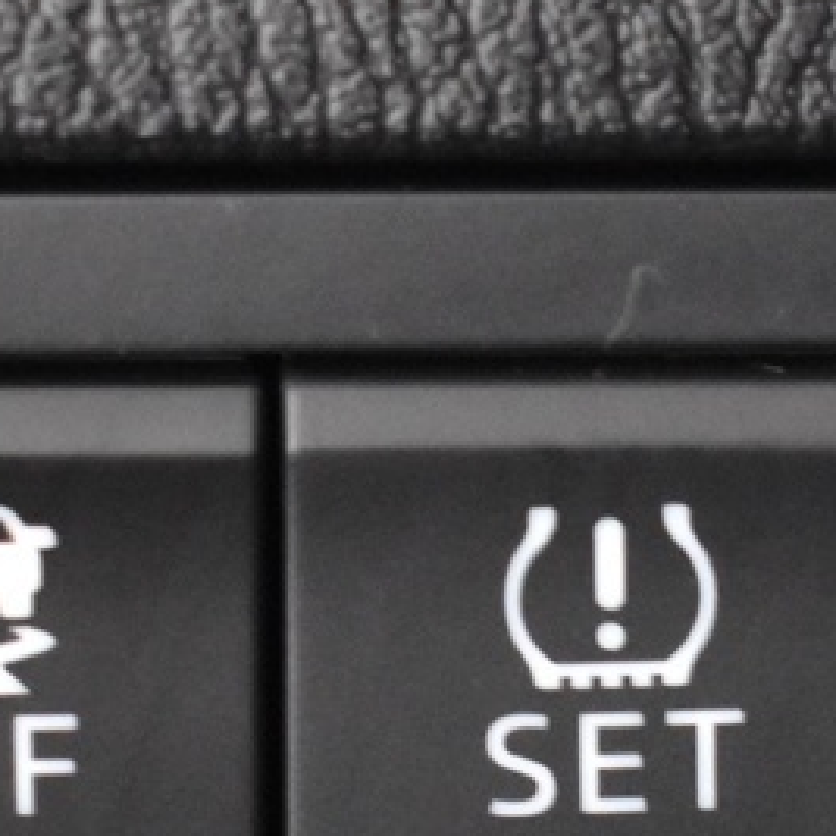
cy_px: 949
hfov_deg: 6.5
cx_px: 573
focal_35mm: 271
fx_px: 7393
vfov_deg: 6.4
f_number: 4.5
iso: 3200
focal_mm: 35
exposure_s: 1/15
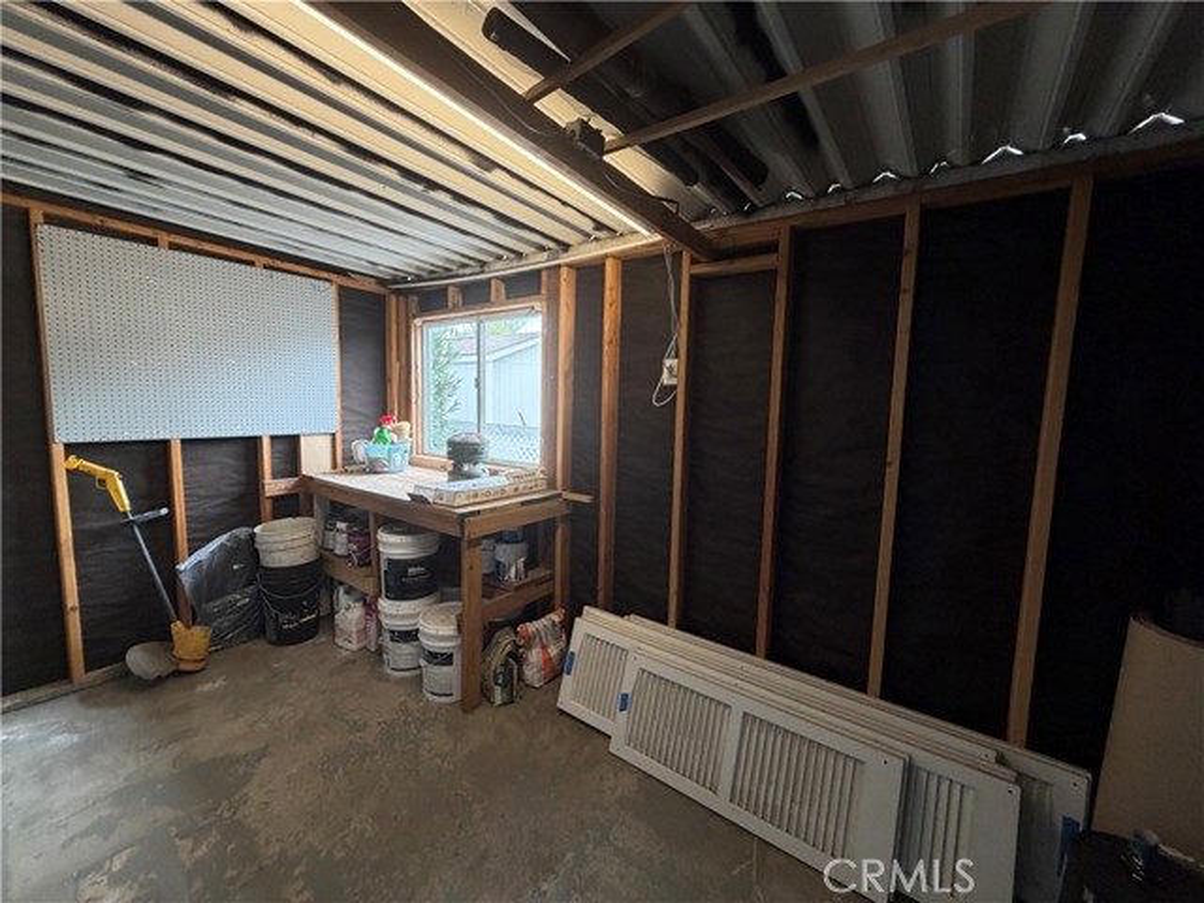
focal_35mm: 14
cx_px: 602
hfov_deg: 102.1
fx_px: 487
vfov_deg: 85.7
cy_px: 452
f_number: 2.2
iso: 160
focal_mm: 2.22
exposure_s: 1/120
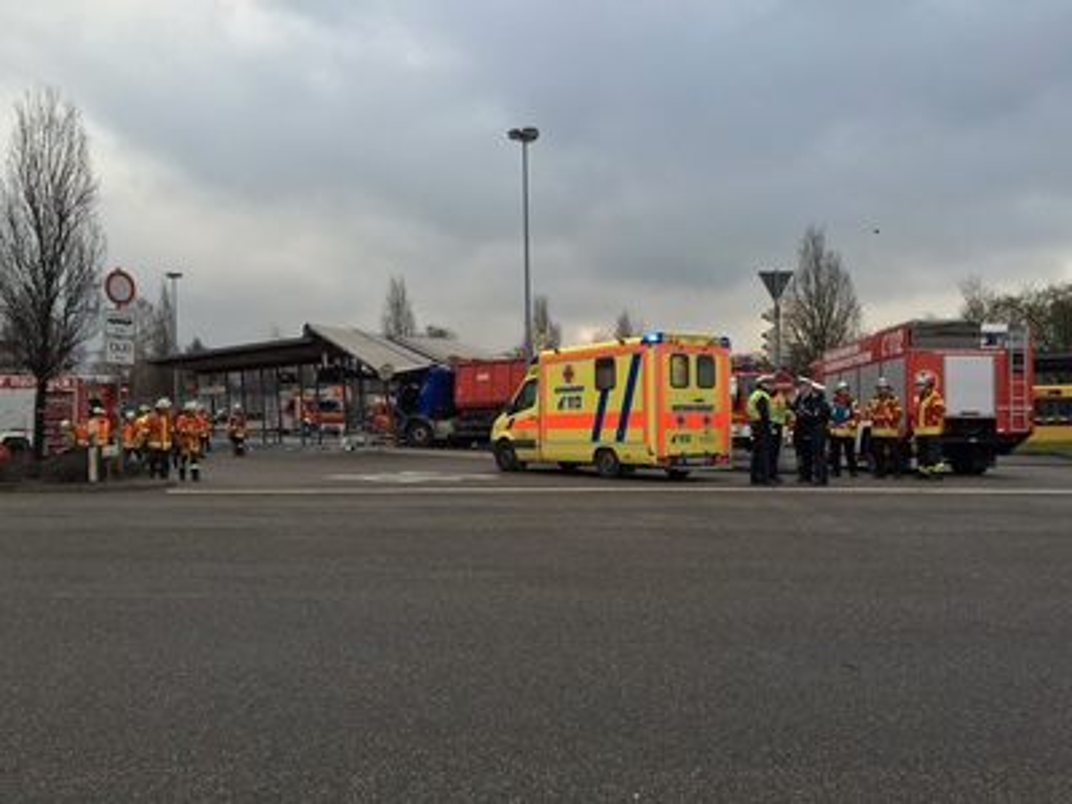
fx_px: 898
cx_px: 536
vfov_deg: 48.2
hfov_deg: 61.7
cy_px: 402
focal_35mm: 29
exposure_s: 1/309
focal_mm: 4.15
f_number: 2.2
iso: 25
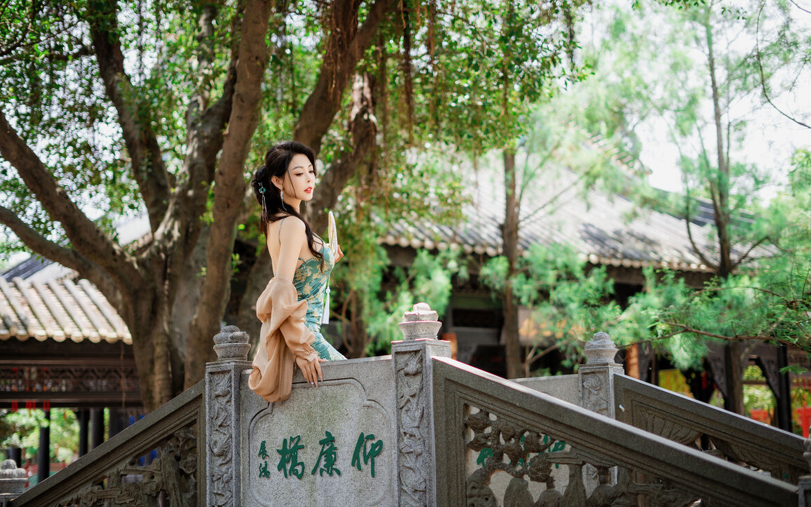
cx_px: 405
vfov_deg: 24.9
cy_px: 272
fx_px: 1149
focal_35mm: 52
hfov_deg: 38.9
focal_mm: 50
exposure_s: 1/320
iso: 100
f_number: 2
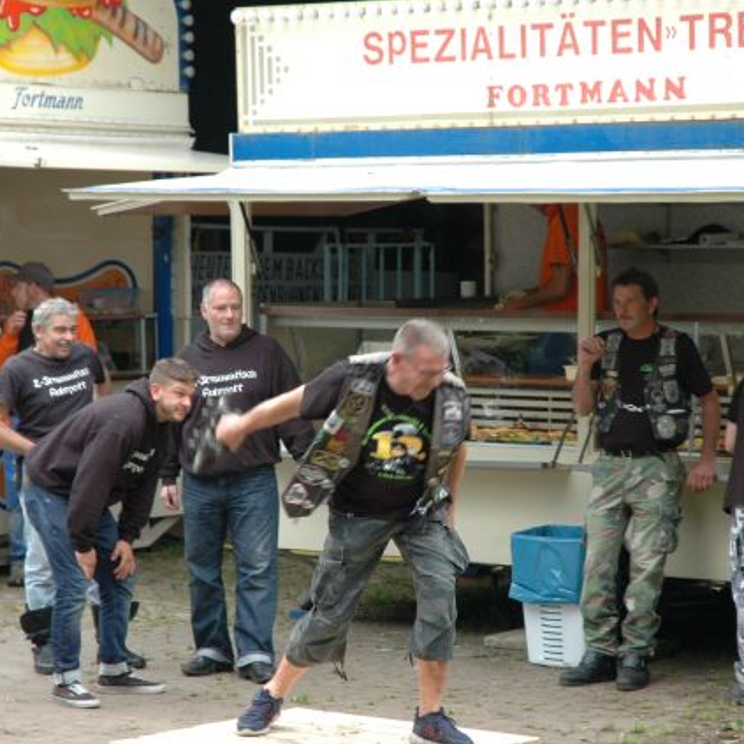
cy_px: 372
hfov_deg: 12.9
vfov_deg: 12.9
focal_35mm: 135
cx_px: 396
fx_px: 3283
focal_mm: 70
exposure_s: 1/100
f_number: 5.6
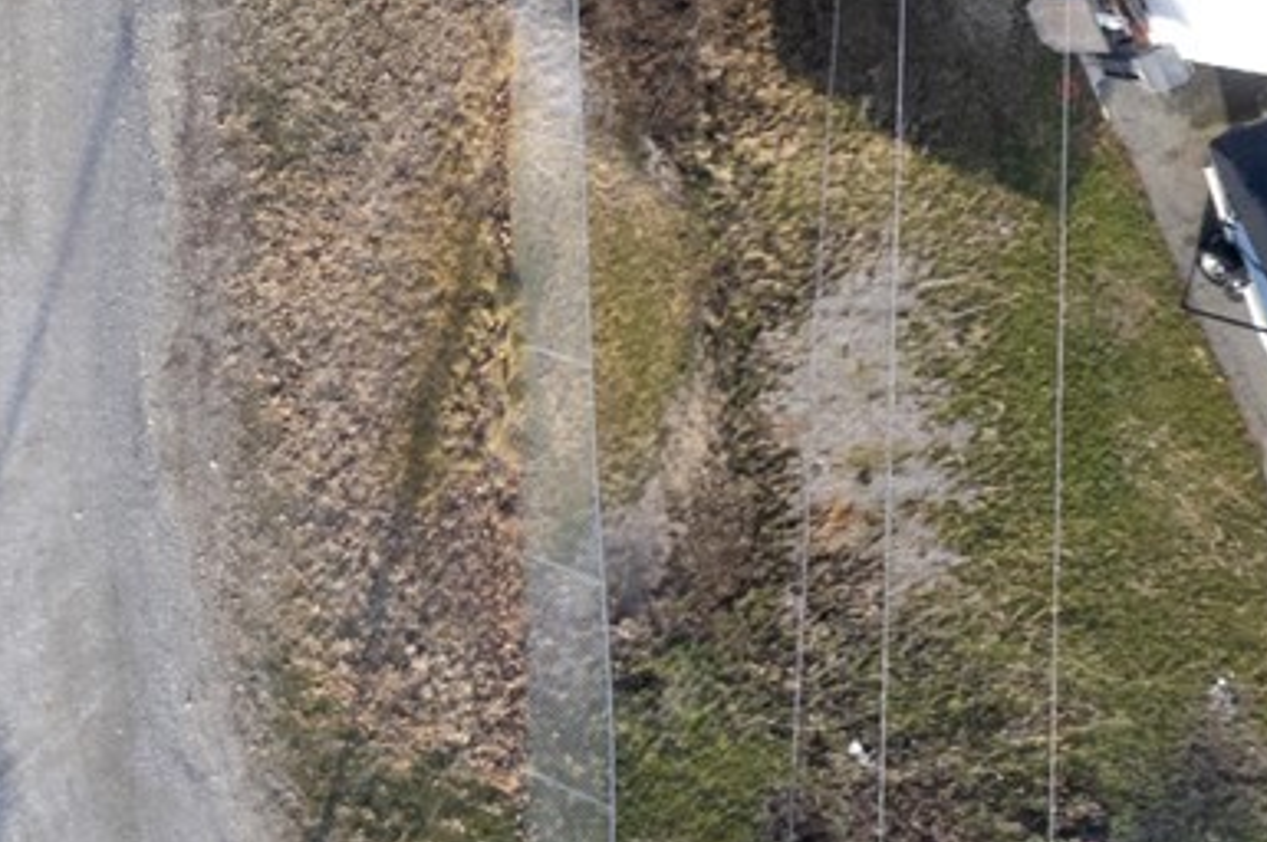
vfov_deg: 13.1
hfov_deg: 15.6
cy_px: -500
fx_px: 3411
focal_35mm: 97
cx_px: -1430
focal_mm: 8.38
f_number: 2.8
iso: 100
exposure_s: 1/320
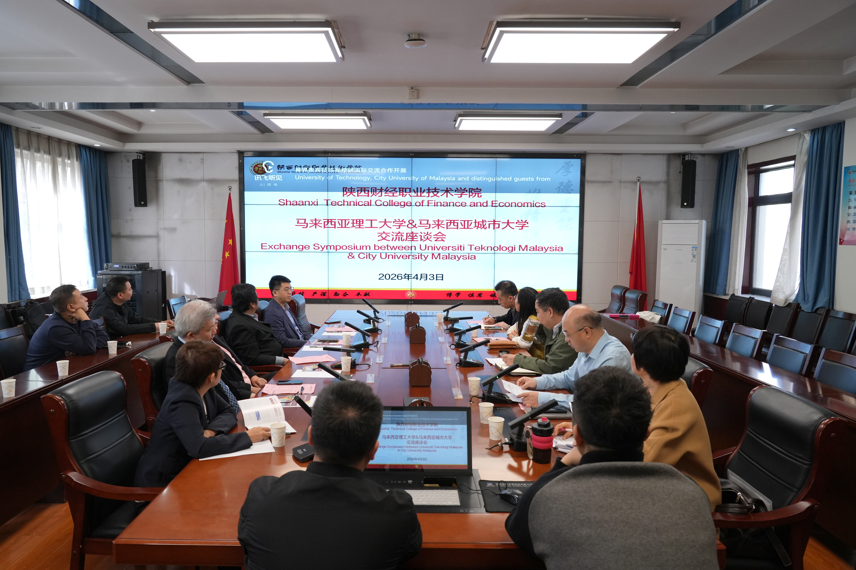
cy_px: 291
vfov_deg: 51.3
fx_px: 594
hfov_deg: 71.5
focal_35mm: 25
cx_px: 412
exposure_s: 1/200
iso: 2000
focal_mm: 24
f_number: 6.3
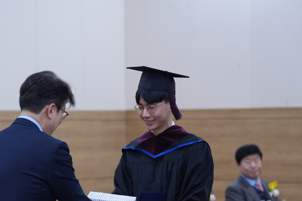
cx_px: 88
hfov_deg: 12.4
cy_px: 151
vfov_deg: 8.3
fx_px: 1384
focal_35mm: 165
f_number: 2.8
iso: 500
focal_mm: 107
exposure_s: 1/125
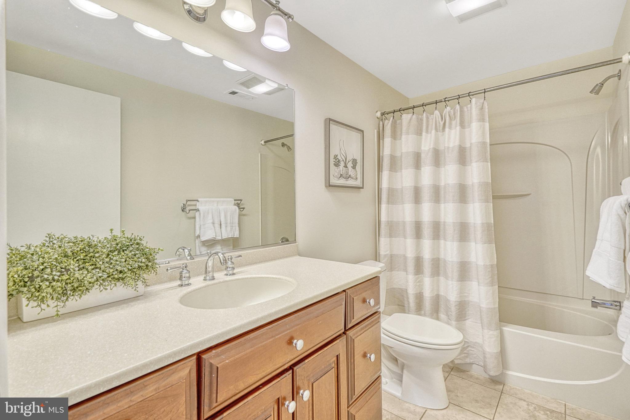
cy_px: 210
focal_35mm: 16
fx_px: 280
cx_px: 315
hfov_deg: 96.7
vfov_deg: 73.7
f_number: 8
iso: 1250
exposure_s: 1/1250
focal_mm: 16
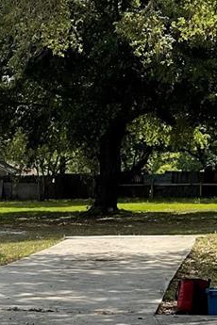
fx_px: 949
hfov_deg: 12.2
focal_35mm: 105
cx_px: -138
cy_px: 352
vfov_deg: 18.7
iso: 16
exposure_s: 1/1912
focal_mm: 3
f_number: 1.8
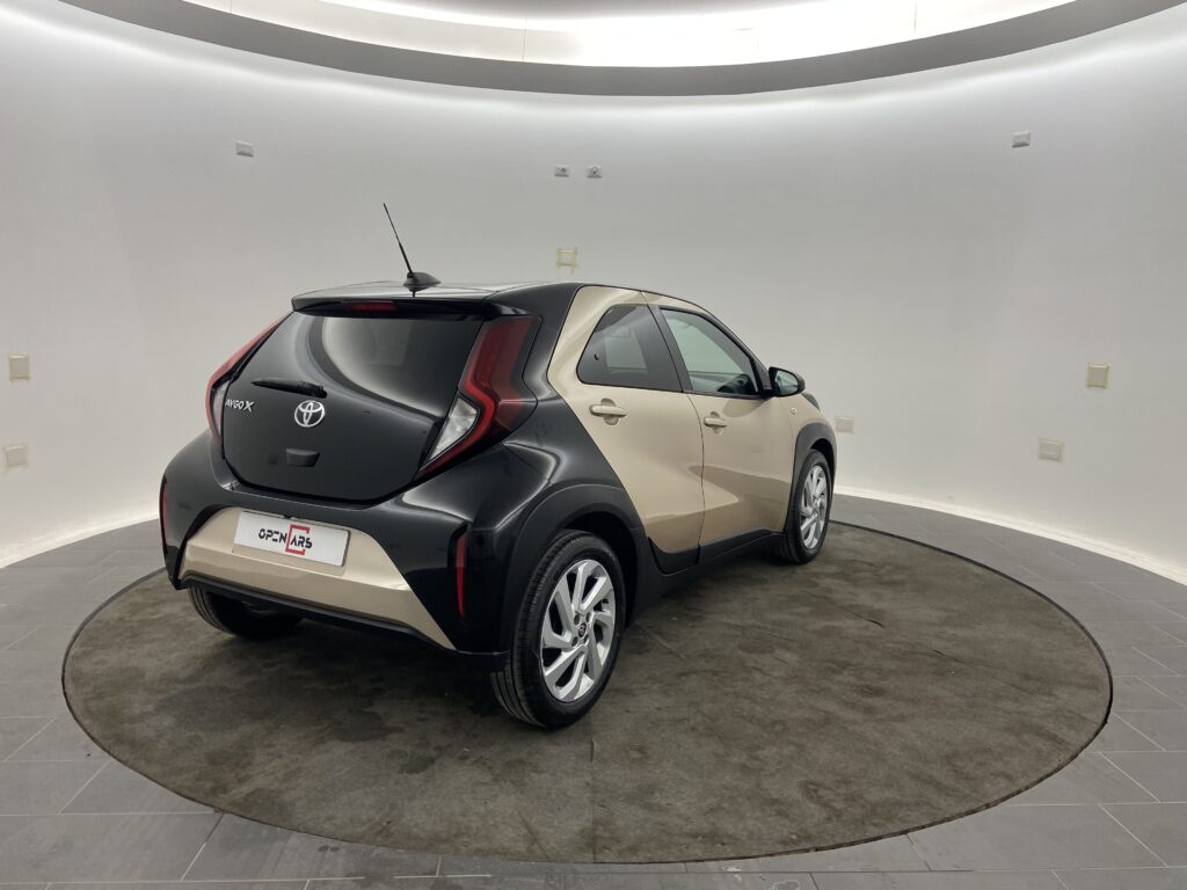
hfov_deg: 67.3
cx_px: 594
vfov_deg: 53.1
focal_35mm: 26
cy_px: 445
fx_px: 892
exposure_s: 1/100
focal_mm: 4.25
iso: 64
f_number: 1.8
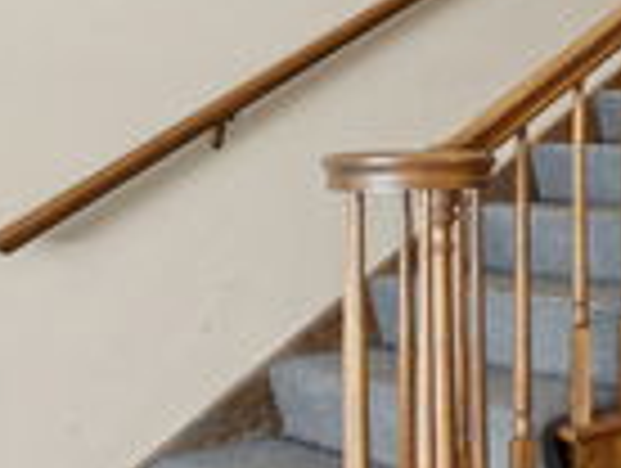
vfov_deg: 29.0
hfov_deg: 25.5
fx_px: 899
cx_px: 988
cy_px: 153
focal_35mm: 50
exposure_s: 1/4
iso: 400
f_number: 8
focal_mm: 10
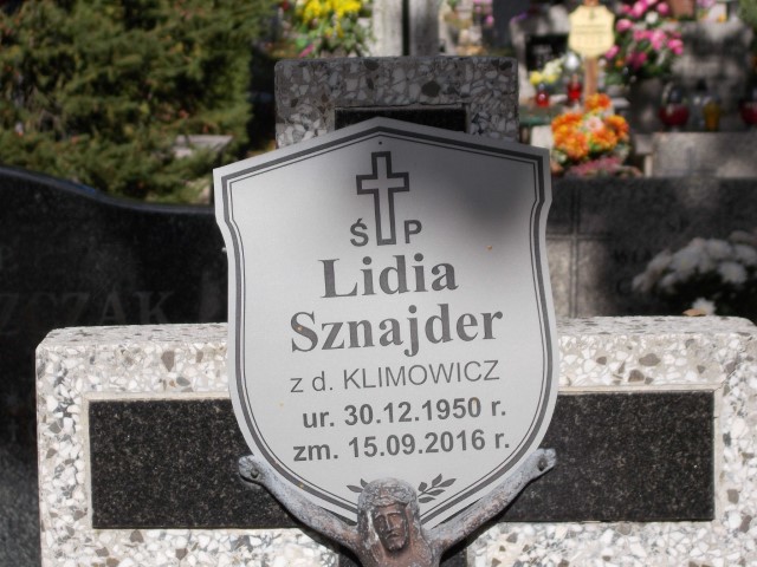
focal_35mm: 130
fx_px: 2843
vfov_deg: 11.4
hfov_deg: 15.2
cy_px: 284
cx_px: 378
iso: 80
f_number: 6.5
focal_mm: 23
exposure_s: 1/320
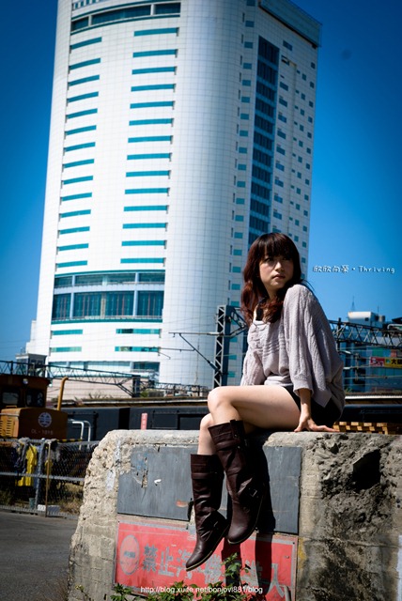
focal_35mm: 75
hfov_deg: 18.2
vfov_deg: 27.0
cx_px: 201
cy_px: 300
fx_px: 1253
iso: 100
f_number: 6.3
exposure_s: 1/250
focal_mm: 50
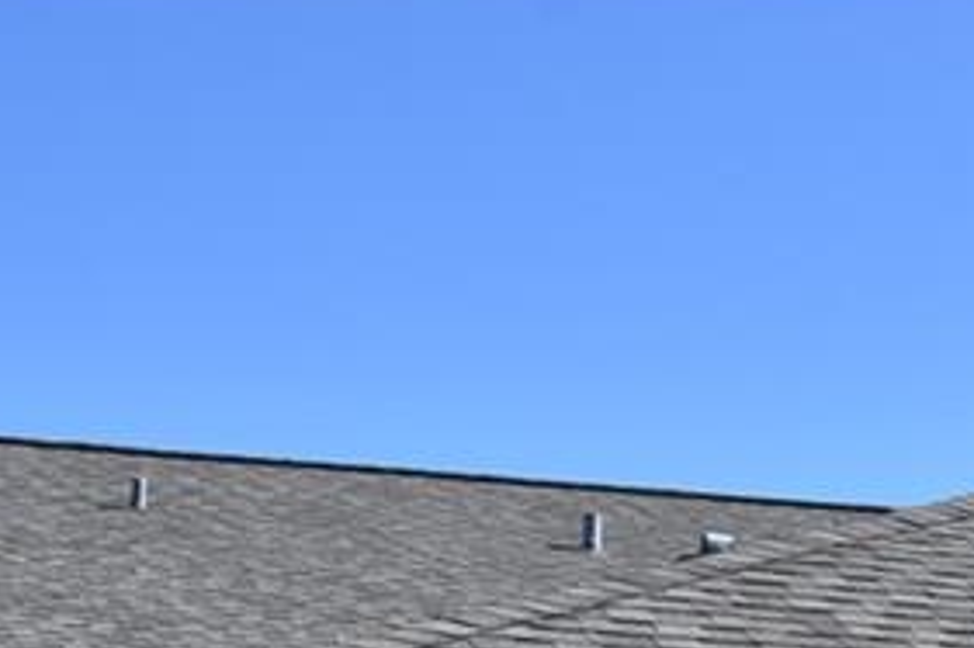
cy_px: 1133
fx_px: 3542
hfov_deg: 15.1
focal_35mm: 131
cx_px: 1189
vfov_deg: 9.9
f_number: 8
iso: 220
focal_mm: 24
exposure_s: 1/500
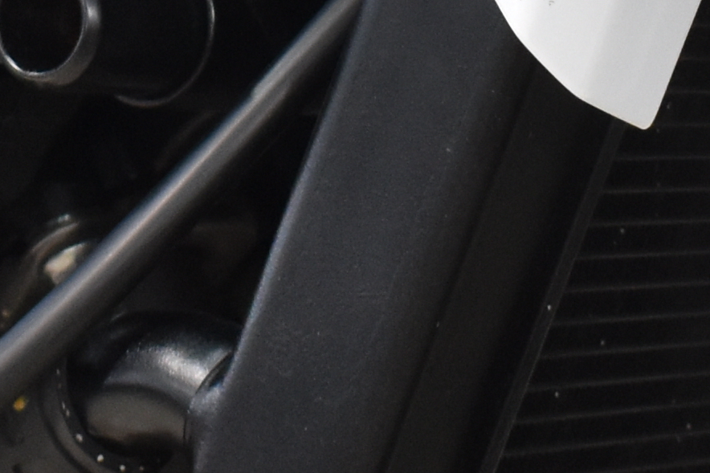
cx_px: 229
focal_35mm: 224
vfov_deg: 6.1
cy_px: -233
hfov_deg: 9.2
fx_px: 4417
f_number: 3.8
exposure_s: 1/60
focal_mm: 22
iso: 800
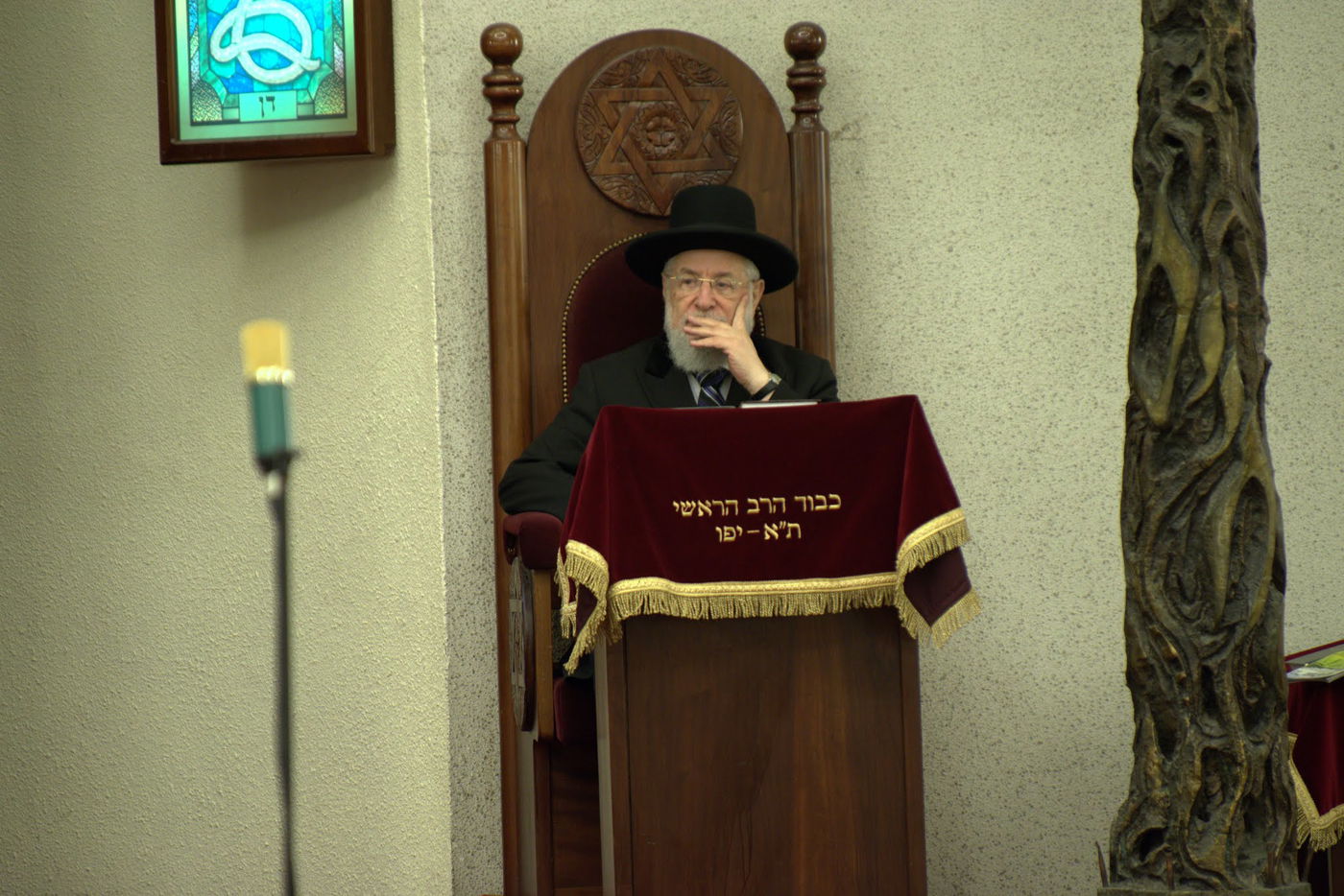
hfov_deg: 10.2
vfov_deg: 6.8
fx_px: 7542
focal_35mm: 202
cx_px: 672
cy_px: 448
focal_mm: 135
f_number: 2.8
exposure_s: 1/60
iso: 800
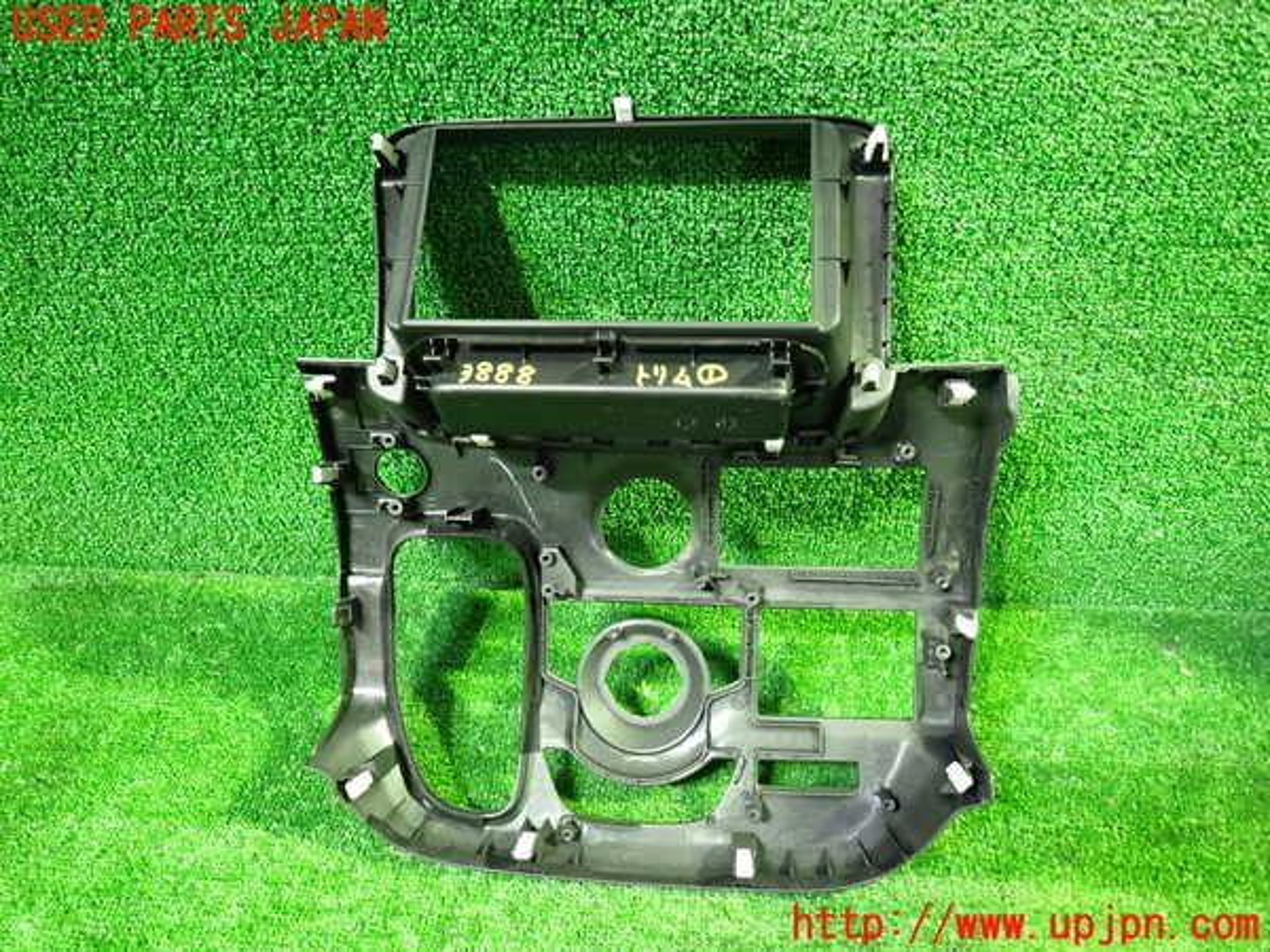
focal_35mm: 25
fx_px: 917
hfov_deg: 69.4
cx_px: 635
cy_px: 476
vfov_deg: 54.9
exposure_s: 1/15
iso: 800
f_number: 2
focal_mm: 4.5
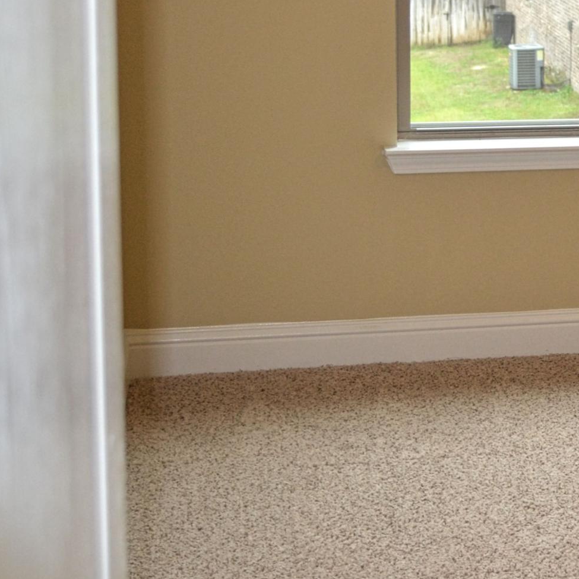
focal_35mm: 102
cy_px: 86
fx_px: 1930
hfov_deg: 15.7
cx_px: 879
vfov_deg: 16.9
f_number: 4.2
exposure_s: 1/60
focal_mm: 26
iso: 450
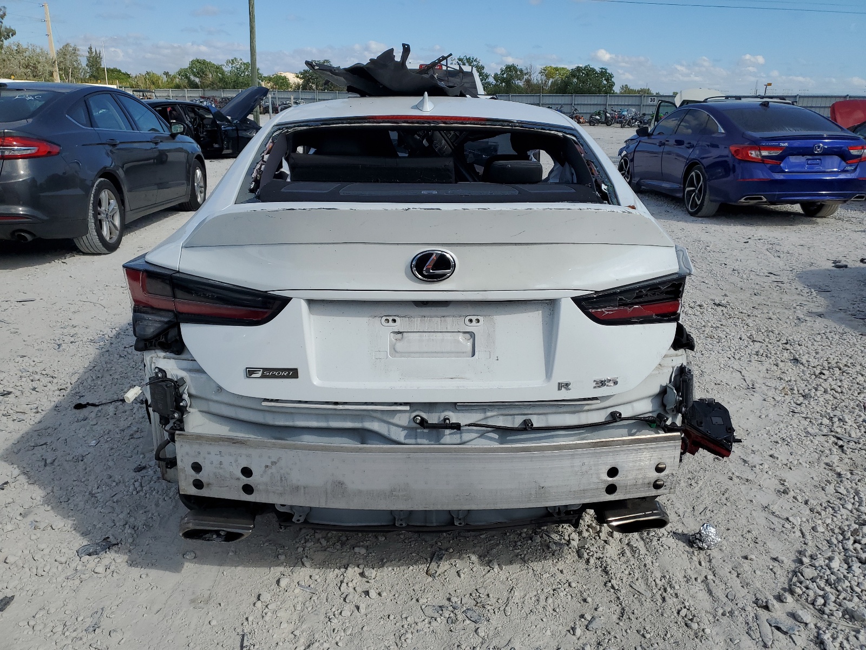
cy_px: 325
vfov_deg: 53.1
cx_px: 433
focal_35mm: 26
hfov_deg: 67.3
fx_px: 650
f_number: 1.5
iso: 50
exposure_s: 1/5000
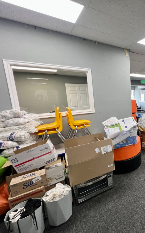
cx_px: 154
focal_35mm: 19
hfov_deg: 47.7
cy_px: 114
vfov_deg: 88.0
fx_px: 120
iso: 200
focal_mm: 1.57
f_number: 1.8
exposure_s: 1/120
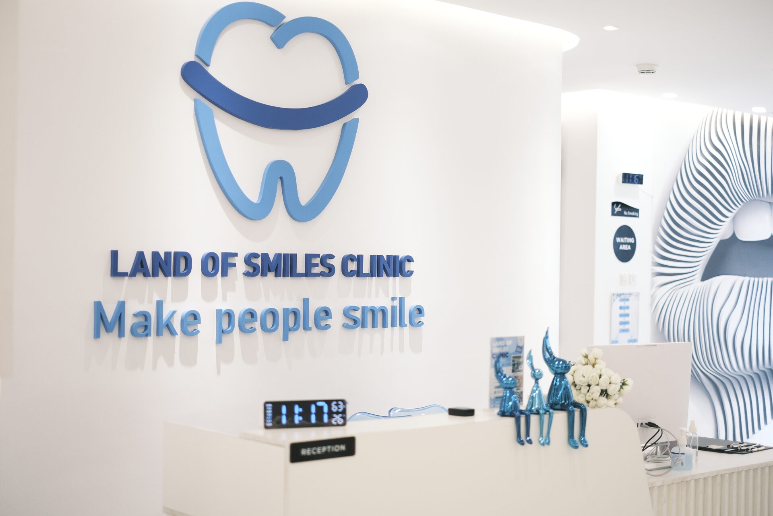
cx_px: 386
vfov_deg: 25.5
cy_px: 258
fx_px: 1138
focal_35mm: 53
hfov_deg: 37.5
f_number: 1.4
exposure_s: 1/320
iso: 500
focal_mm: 35
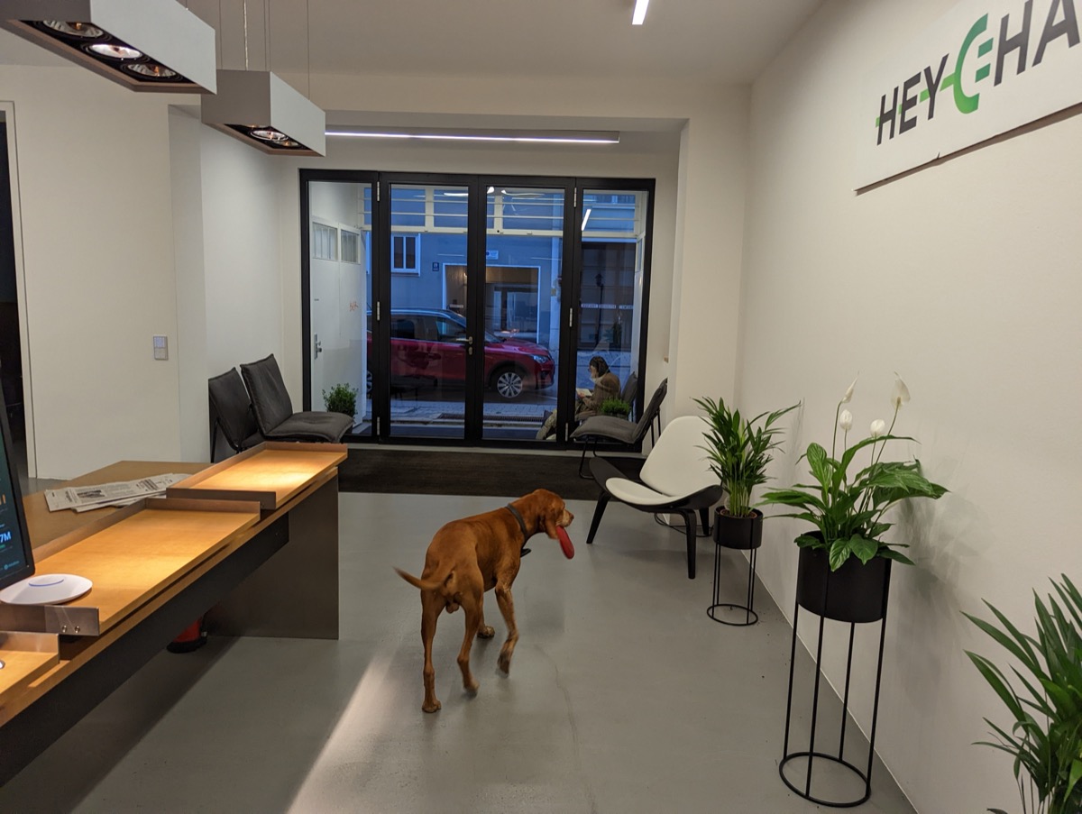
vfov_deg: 56.9
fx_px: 751
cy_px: 407
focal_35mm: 24
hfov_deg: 71.5
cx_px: 541
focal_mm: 6.81
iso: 159
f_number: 1.85
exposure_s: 1/90
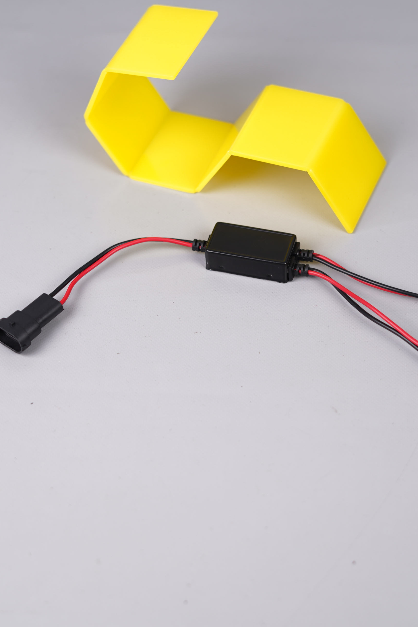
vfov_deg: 26.7
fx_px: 1324
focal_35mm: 76
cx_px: 251
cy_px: 315
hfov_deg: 17.9
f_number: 2.8
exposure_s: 1/80
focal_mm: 50
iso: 200
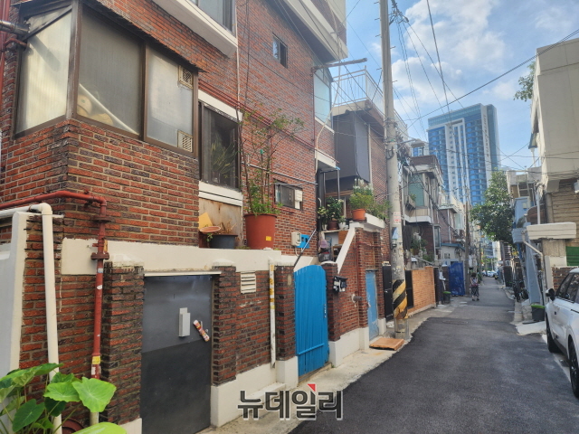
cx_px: 290
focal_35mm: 23
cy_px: 217
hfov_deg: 73.9
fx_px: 385
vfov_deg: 58.9
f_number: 1.8
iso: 12
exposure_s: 1/416
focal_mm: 6.4
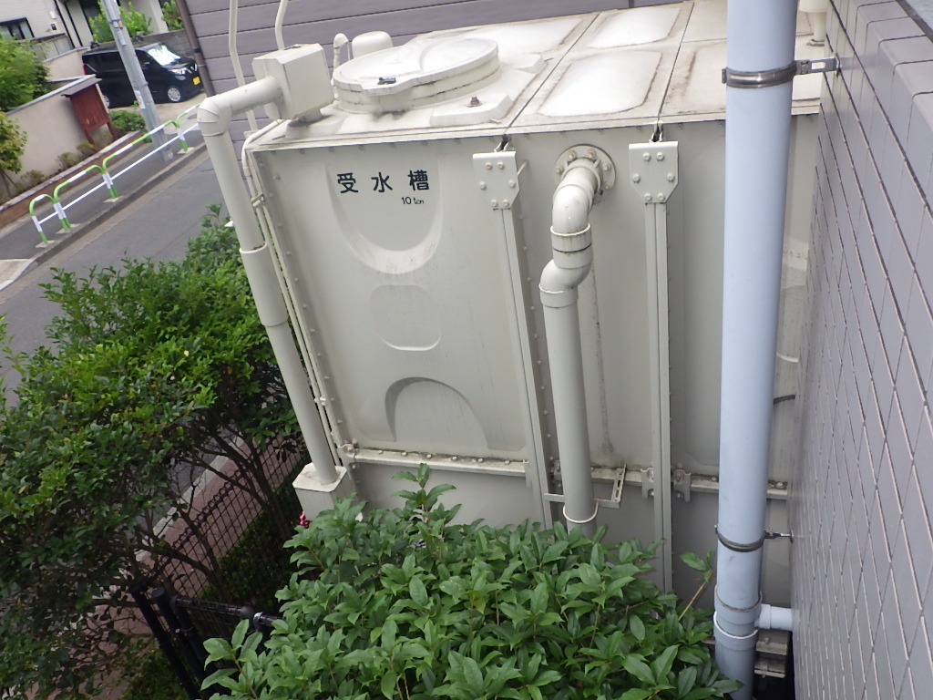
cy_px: 350
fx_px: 755
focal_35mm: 28
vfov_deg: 49.7
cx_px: 466
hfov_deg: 63.4
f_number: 4.2
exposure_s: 1/250
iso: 125
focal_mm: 5
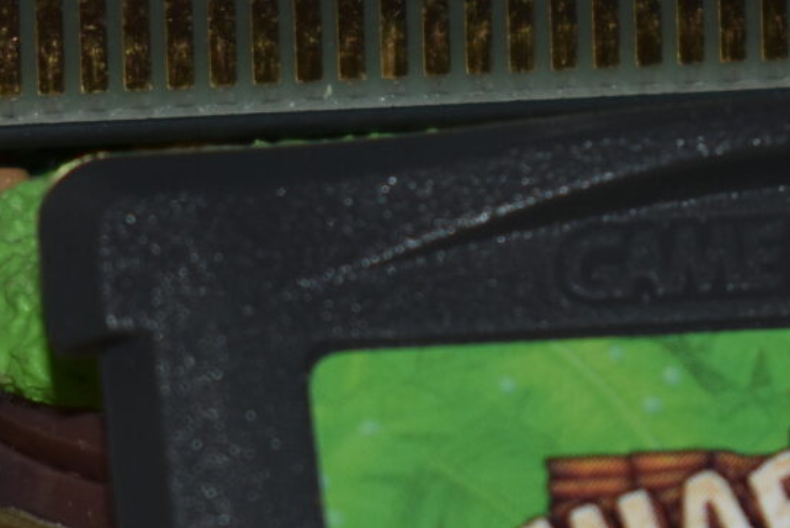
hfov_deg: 5.3
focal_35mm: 389
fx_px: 8548
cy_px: -157
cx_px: 417
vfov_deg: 3.5
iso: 200
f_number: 5.6
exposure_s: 1/30
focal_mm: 55
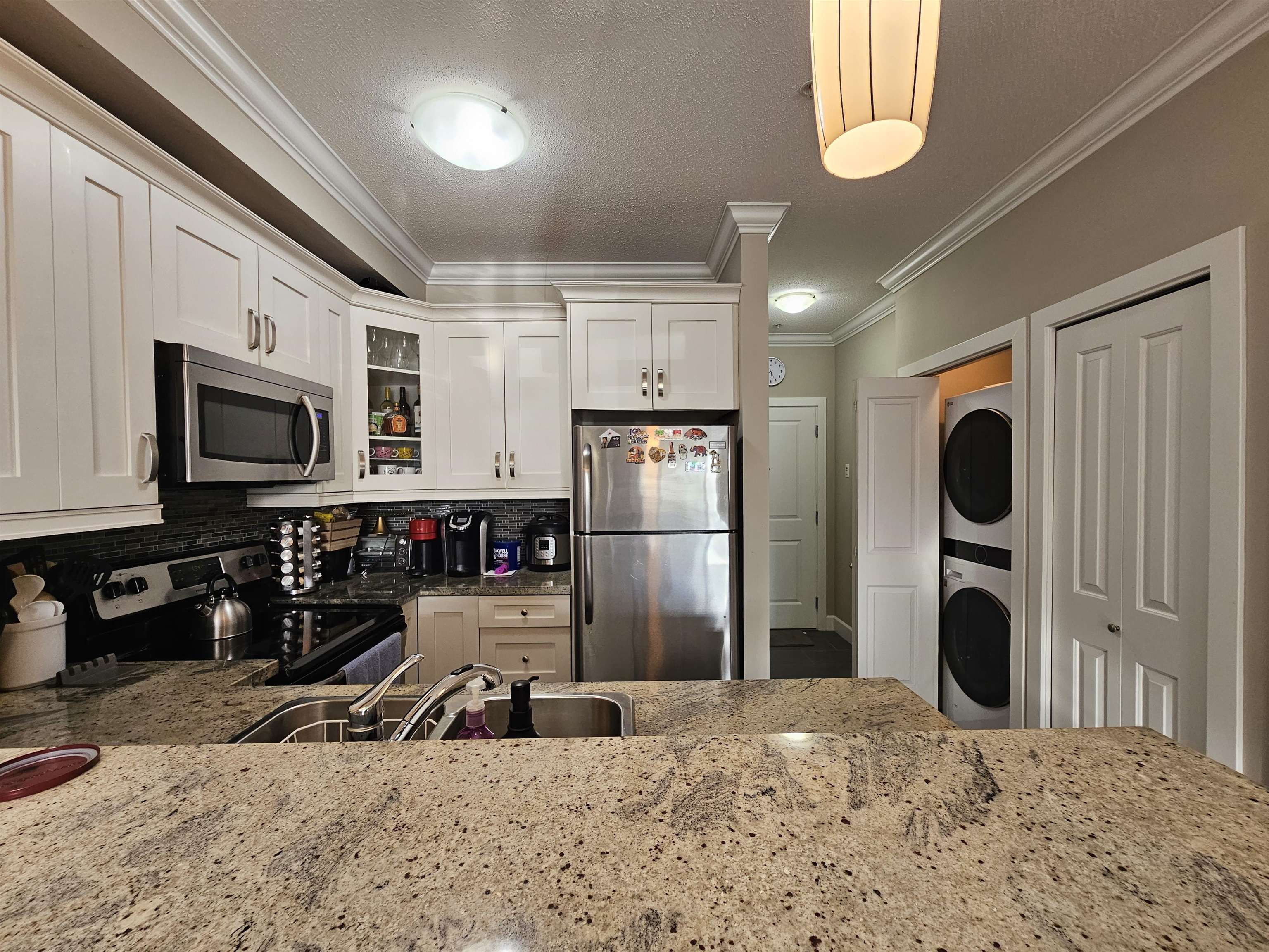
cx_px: 634
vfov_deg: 89.9
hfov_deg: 106.2
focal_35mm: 13
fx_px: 477
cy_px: 476
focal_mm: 2.2
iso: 125
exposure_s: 1/60
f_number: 2.2
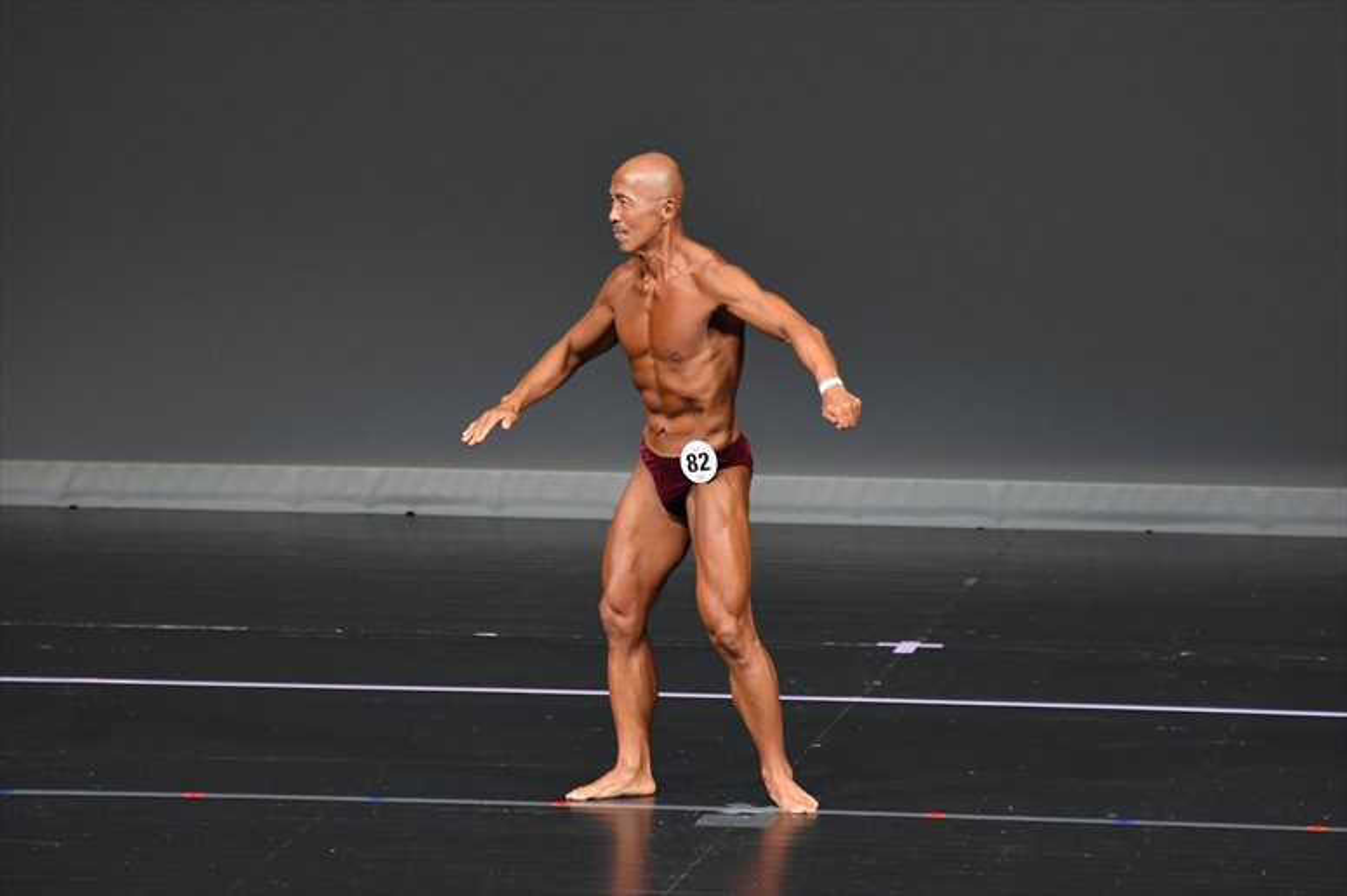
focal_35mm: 345
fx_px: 12903
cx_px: 674
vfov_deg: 4.0
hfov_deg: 6.0
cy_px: 448
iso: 4000
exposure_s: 1/400
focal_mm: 230
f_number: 5.6
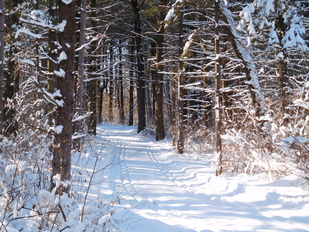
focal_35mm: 70
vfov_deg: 21.0
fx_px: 625
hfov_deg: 27.8
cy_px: 116
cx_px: 154
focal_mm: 12.5
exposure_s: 1/125
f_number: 4.5
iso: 125
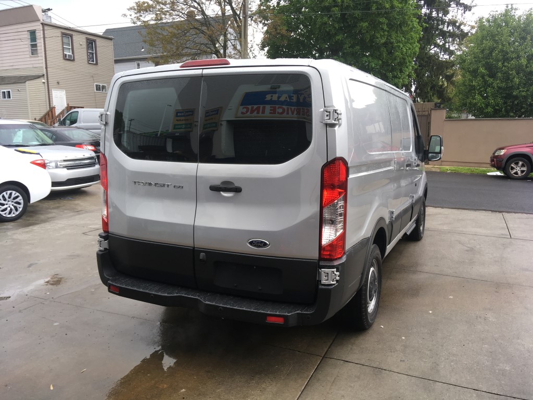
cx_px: 266
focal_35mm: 29
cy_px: 200
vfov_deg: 48.2
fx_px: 447
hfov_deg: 61.7
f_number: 2.2
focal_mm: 4.15
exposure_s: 1/124
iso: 25
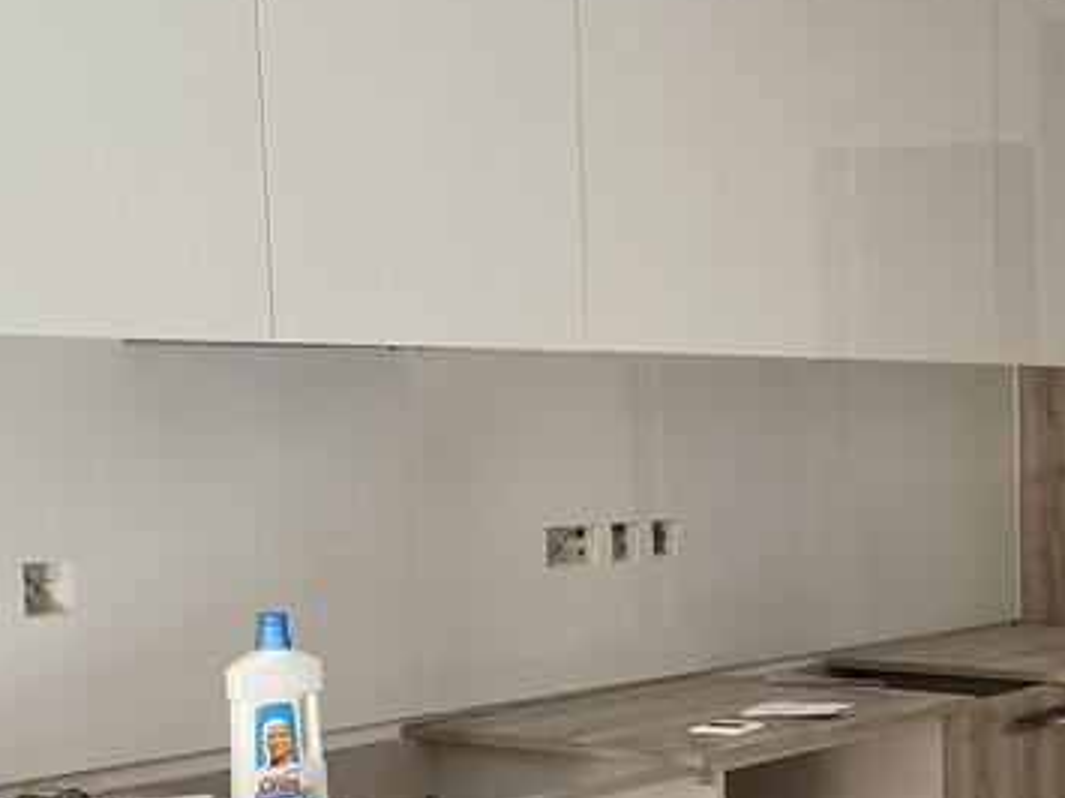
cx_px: 1335
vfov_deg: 19.3
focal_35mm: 75
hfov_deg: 23.4
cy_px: 723
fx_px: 2307
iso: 64
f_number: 1.8
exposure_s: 1/121
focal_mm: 4.25
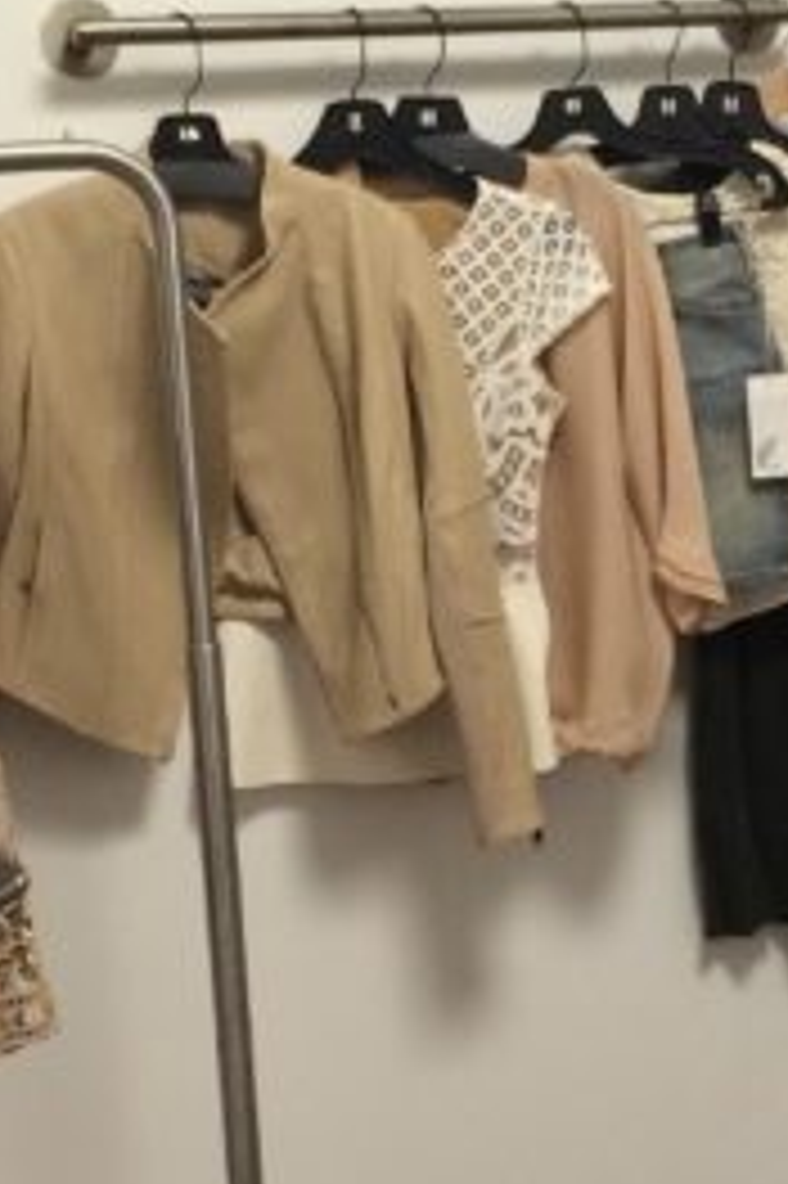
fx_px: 2893
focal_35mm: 88
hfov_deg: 15.5
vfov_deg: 23.1
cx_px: 500
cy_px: 680
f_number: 2.2
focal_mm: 4.15
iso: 160
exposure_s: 1/30
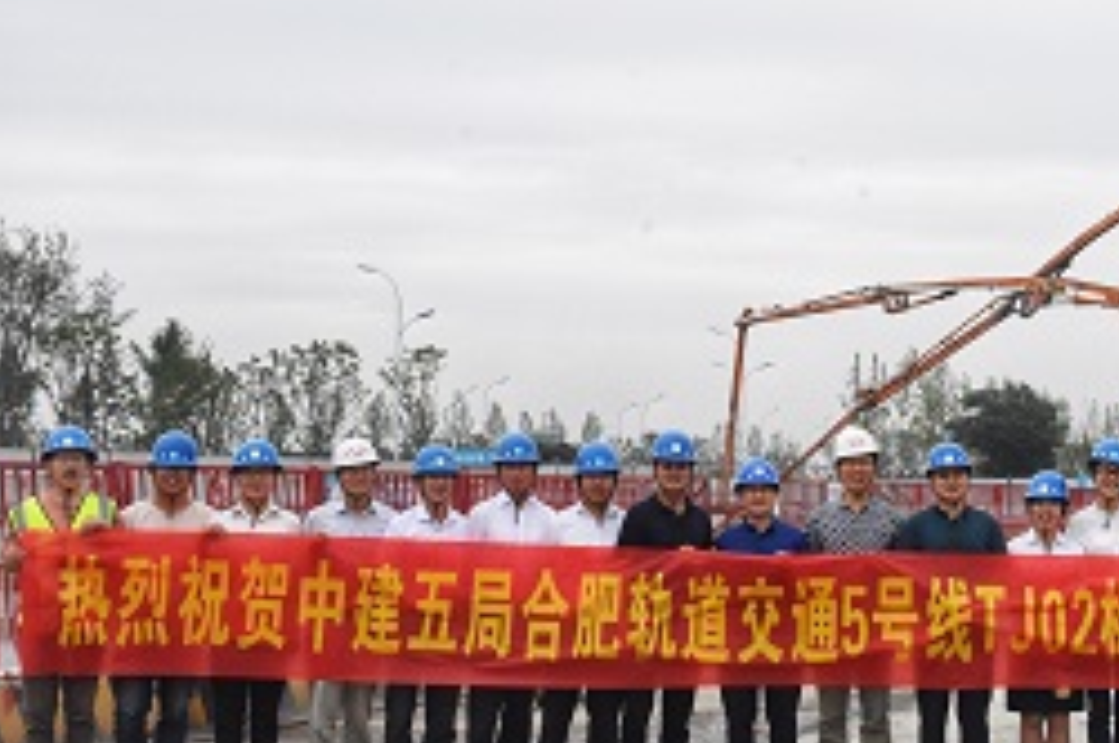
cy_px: 327
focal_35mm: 65
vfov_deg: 20.9
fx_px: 2012
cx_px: 877
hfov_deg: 30.4
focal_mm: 27
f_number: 18
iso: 1600
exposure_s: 1/200
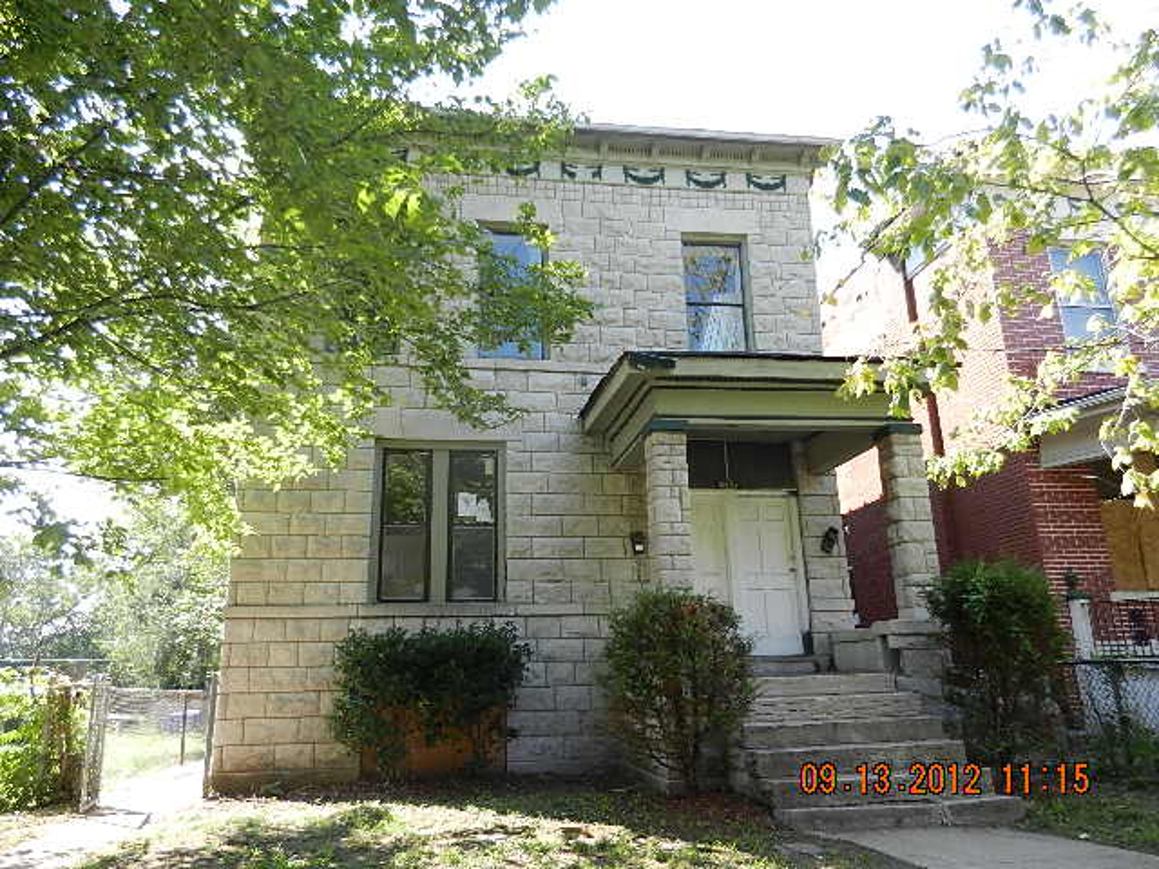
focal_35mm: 25
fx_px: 837
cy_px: 434
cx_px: 580
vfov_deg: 54.9
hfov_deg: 69.4
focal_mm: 4.5
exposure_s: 1/200
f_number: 3.5
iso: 160
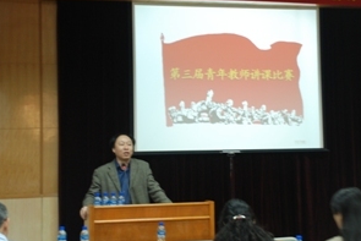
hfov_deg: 27.7
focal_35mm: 73
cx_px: 197
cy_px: 95
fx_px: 732
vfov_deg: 18.7
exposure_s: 1/10
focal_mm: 32
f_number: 4.2
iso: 400
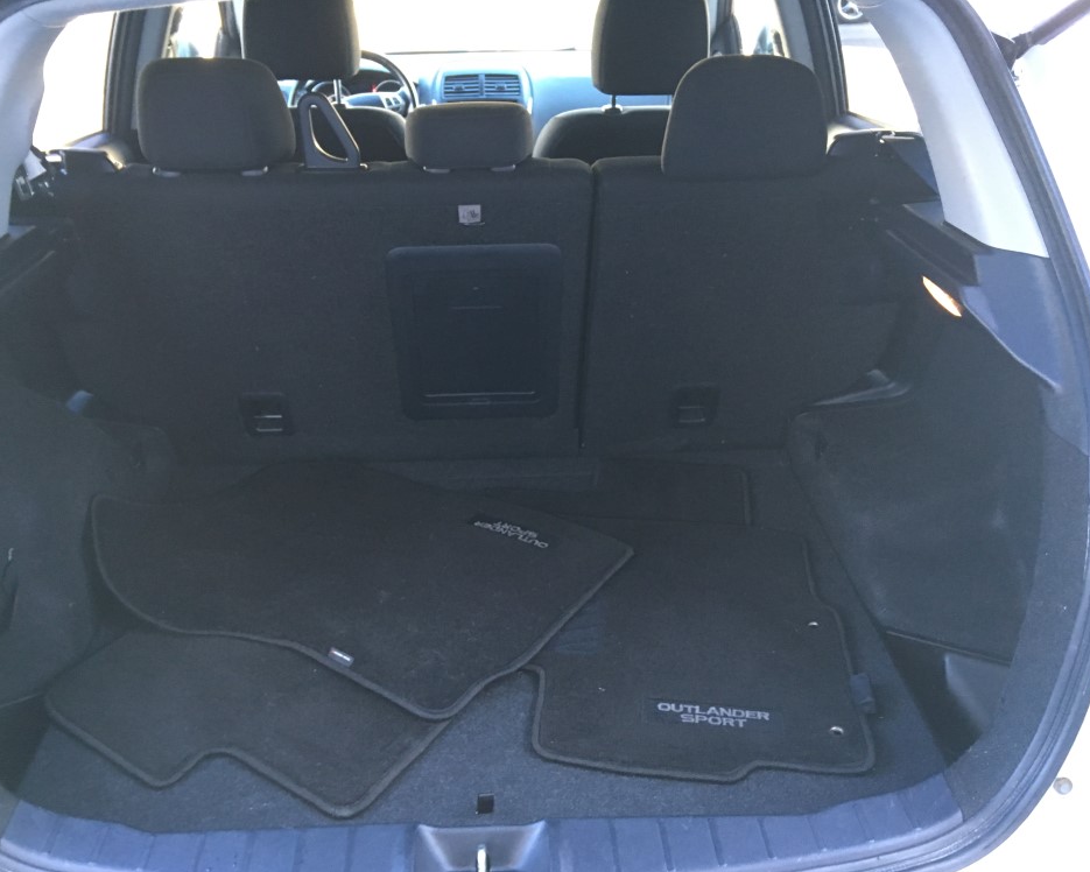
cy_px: 445
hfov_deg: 57.1
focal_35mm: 31
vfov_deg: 47.1
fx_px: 1000
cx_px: 504
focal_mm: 4.15
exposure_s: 1/30
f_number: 2.2
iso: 160
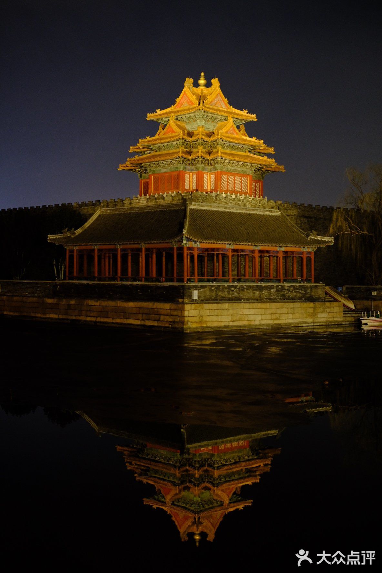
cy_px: 286
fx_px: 844
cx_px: 191
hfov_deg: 25.5
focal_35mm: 53
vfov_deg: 37.5
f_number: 2
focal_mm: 35
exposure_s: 1/15
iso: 1250
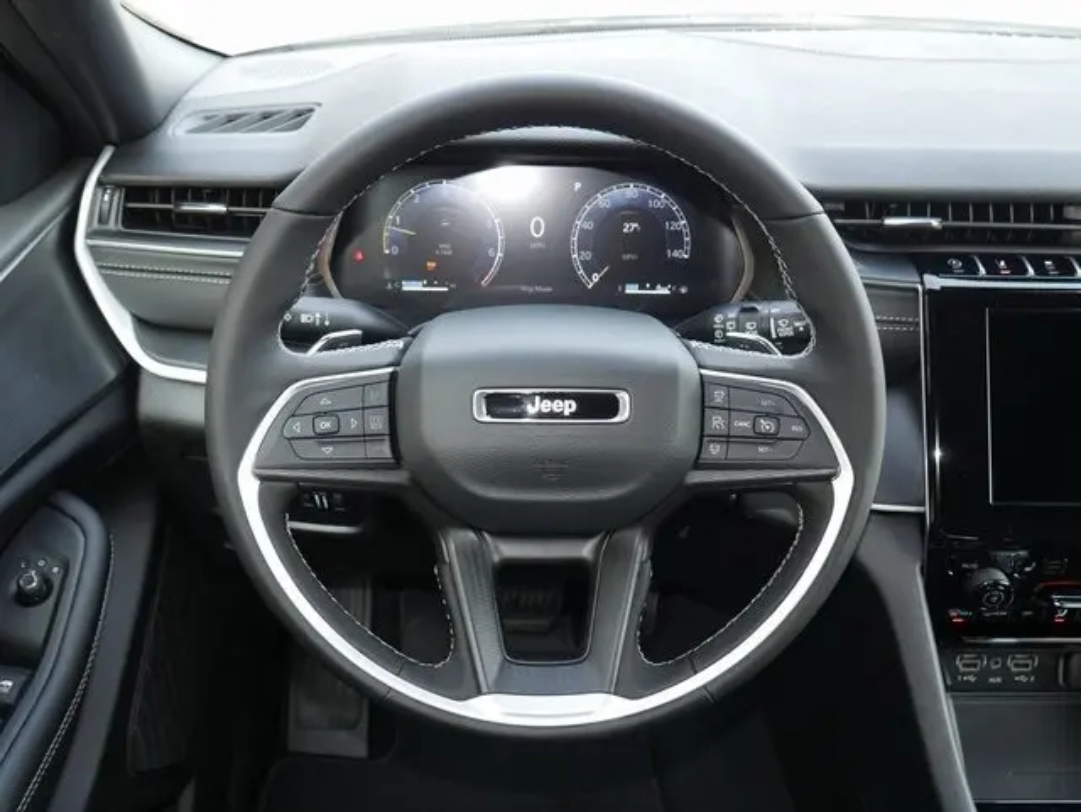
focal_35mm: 38
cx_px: 540
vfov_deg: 37.8
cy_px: 406
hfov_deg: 48.9
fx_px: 1188
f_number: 5
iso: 400
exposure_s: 1/60
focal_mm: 19
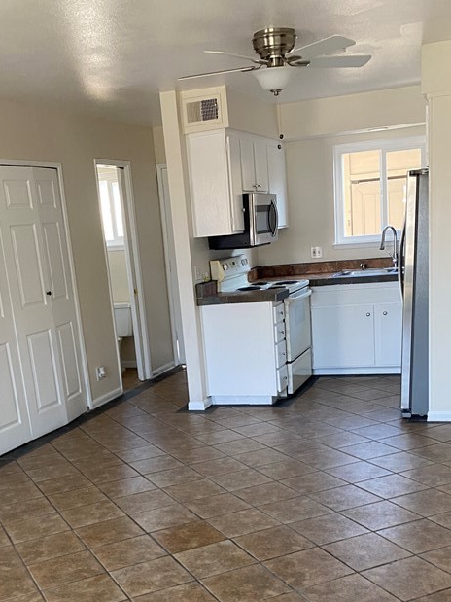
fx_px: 747
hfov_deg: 33.6
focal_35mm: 43
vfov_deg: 42.4
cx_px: 204
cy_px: 459
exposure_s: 1/92
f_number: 1.8
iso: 125
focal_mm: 4.25
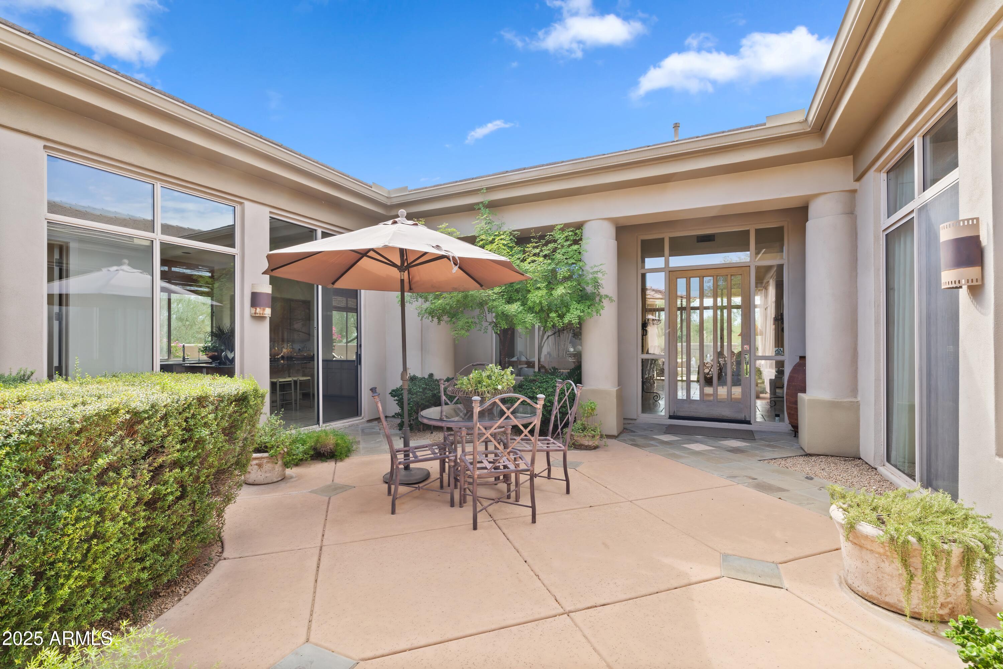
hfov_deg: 96.7
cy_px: 334
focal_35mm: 16
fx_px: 446
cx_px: 502
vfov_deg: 73.7
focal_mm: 16
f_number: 8
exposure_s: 1/160
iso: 400
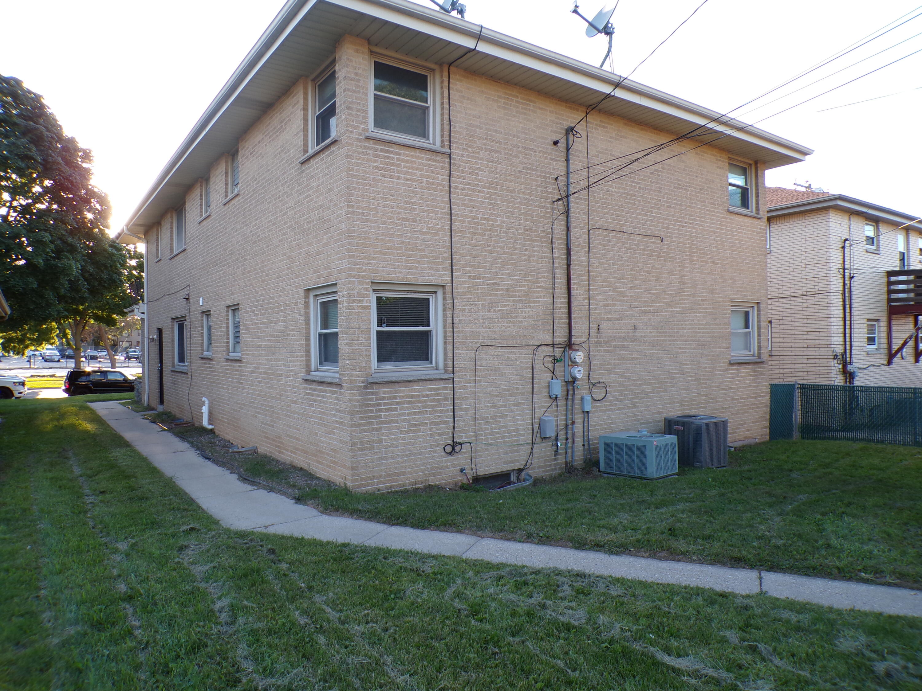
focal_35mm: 24
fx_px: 639
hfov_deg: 71.6
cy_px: 346
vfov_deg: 56.8
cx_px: 461
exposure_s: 1/56
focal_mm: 4.3
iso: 100
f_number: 4.4
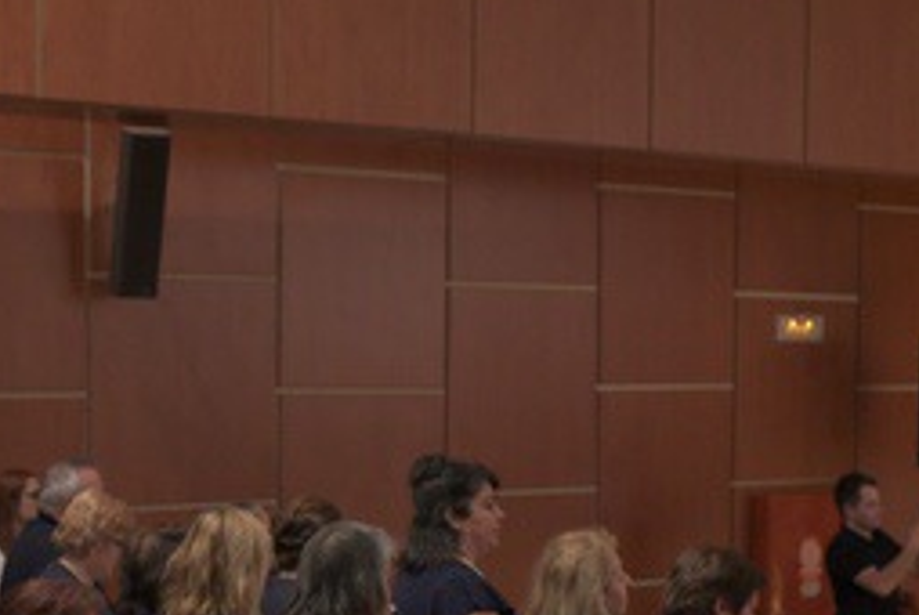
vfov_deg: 14.8
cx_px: 336
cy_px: 546
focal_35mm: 92
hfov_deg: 22.1
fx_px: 2351
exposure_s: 1/200
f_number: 4
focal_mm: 50
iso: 8000
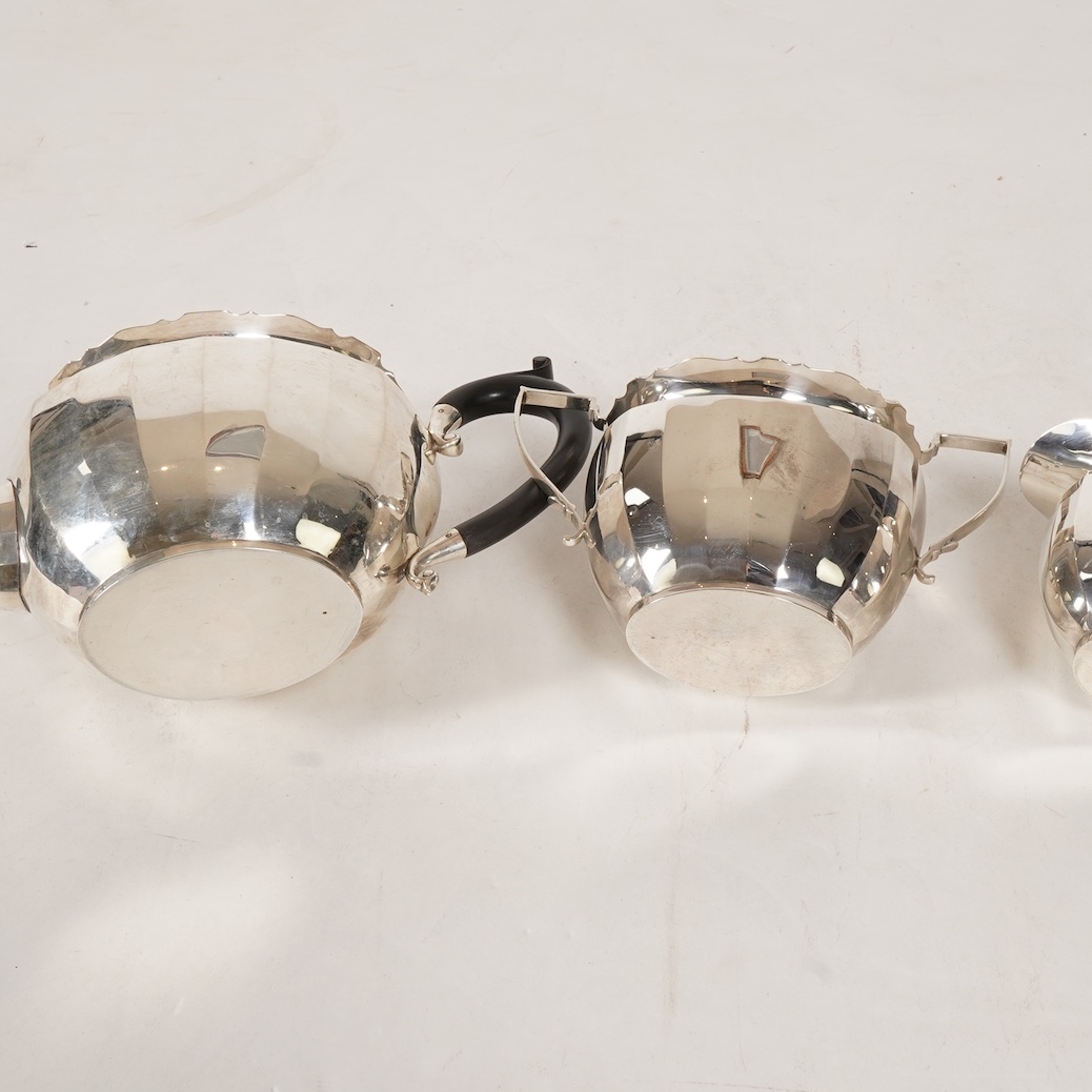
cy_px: 544
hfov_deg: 29.5
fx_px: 2070
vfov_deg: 29.6
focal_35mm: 58
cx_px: 649
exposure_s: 1/125
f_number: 22
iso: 400
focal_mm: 30
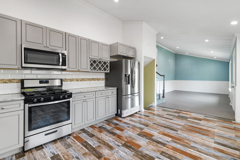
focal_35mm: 16
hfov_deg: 96.7
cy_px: 80
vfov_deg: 73.7
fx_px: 107
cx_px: 120
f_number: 9
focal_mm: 16
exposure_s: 1/2.5
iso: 320
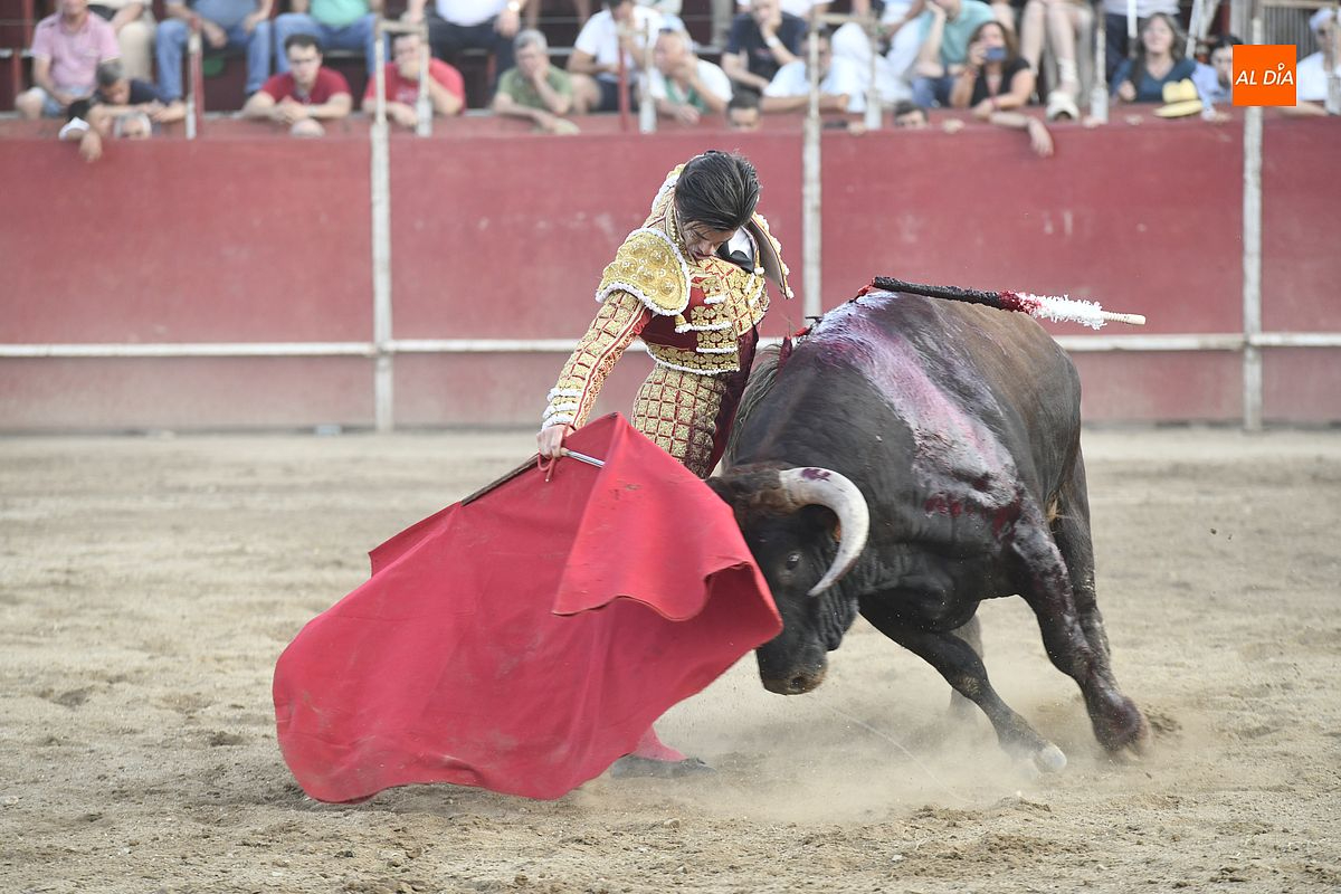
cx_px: 670
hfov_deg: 10.3
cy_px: 447
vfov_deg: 6.9
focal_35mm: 200
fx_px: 7449
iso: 1000
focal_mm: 200
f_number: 4.5
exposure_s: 1/320
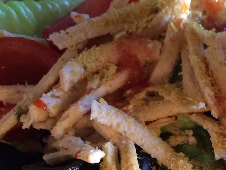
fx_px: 516
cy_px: 184
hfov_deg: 24.0
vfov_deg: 18.0
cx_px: 208
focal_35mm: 79
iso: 250
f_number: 2.2
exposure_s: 1/20
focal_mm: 4.15
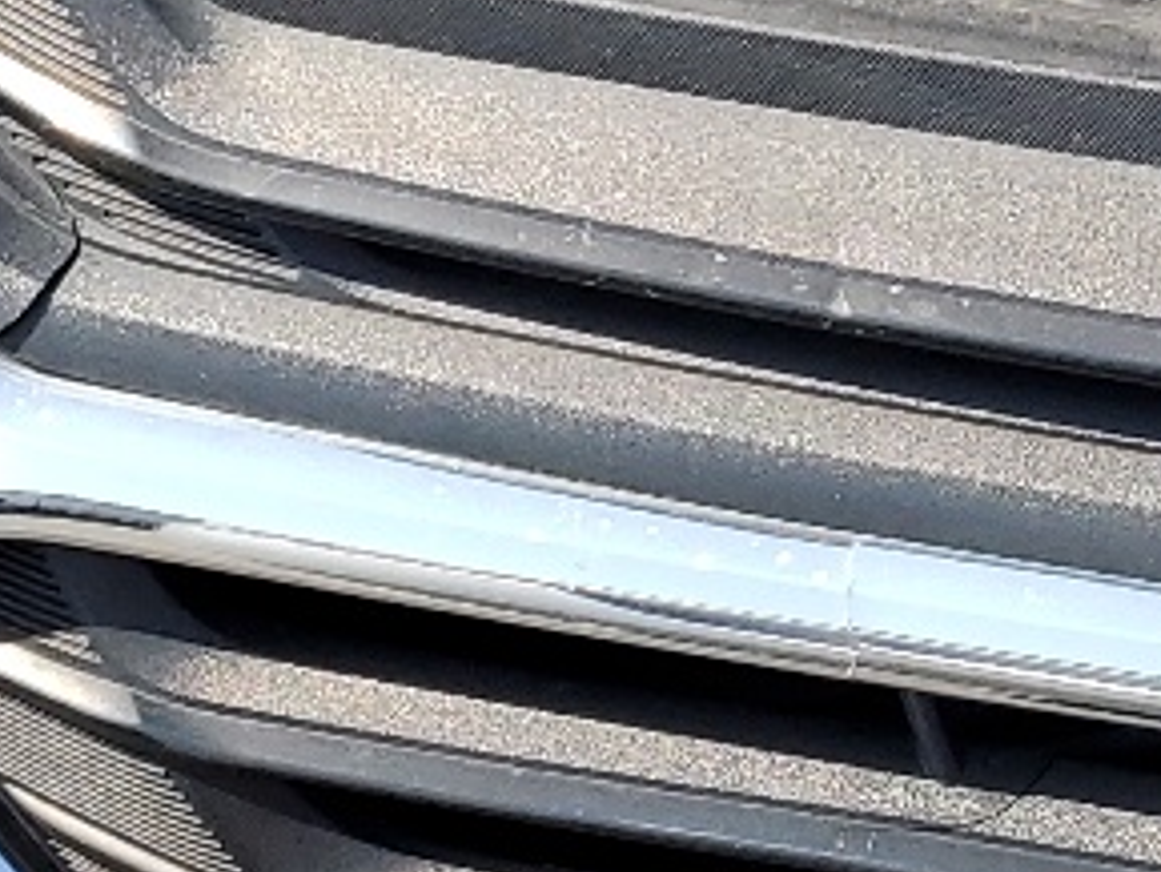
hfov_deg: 12.6
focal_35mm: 144
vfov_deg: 9.8
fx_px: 4832
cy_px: -667
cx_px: 2057
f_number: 1.5
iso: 50
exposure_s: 1/1429
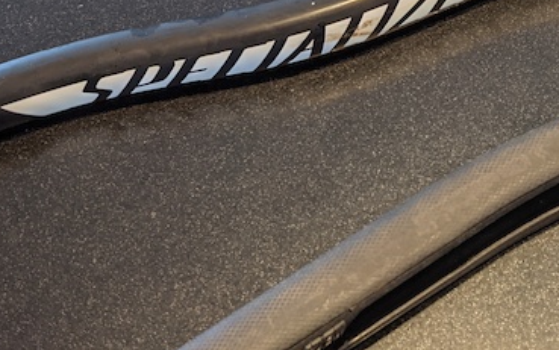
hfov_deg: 32.6
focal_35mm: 62
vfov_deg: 20.9
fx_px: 945
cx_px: 380
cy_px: 132
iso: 104
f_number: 1.73
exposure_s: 1/24
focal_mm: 4.38
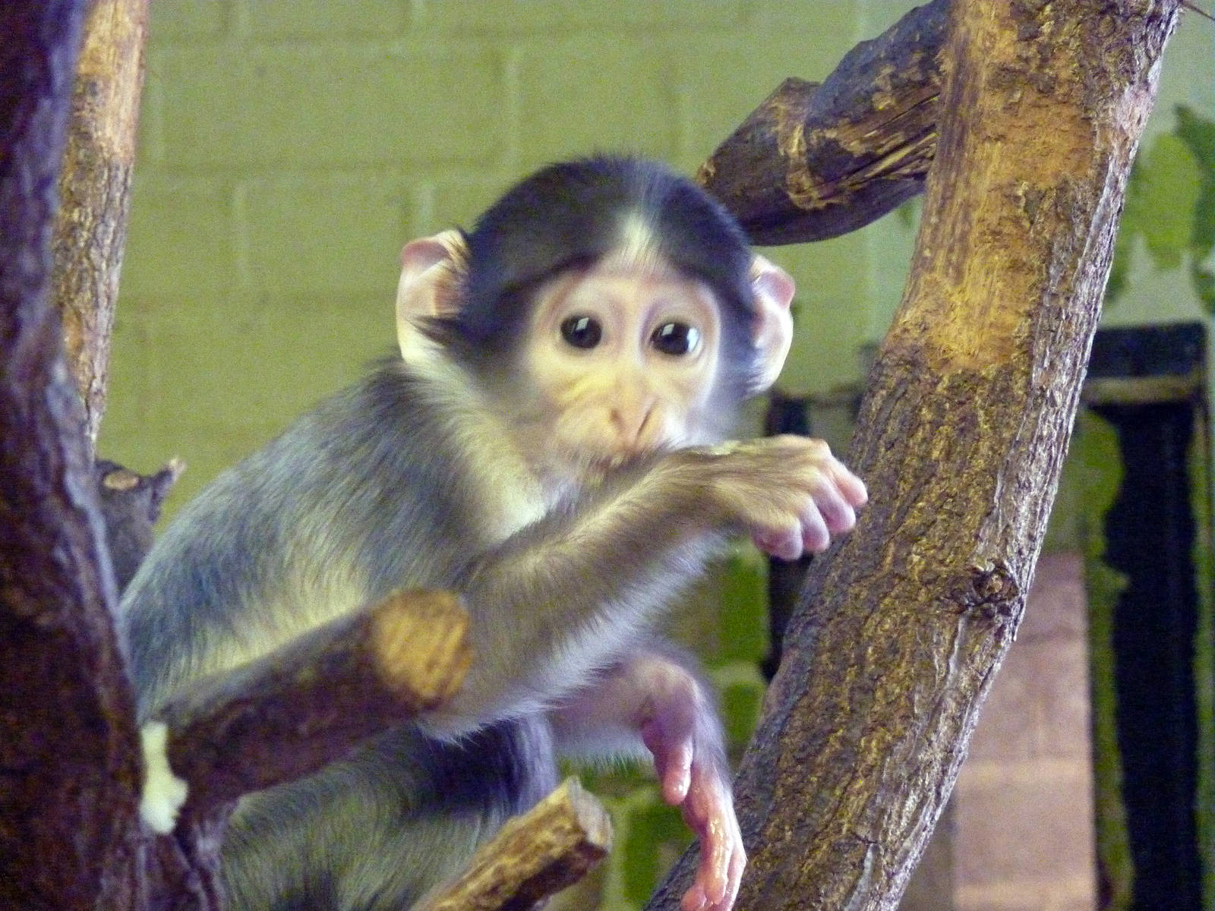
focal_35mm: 169
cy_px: 456
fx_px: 5932
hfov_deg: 11.7
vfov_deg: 8.8
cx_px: 608
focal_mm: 27.8
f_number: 4.5
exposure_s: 1/15
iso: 1250
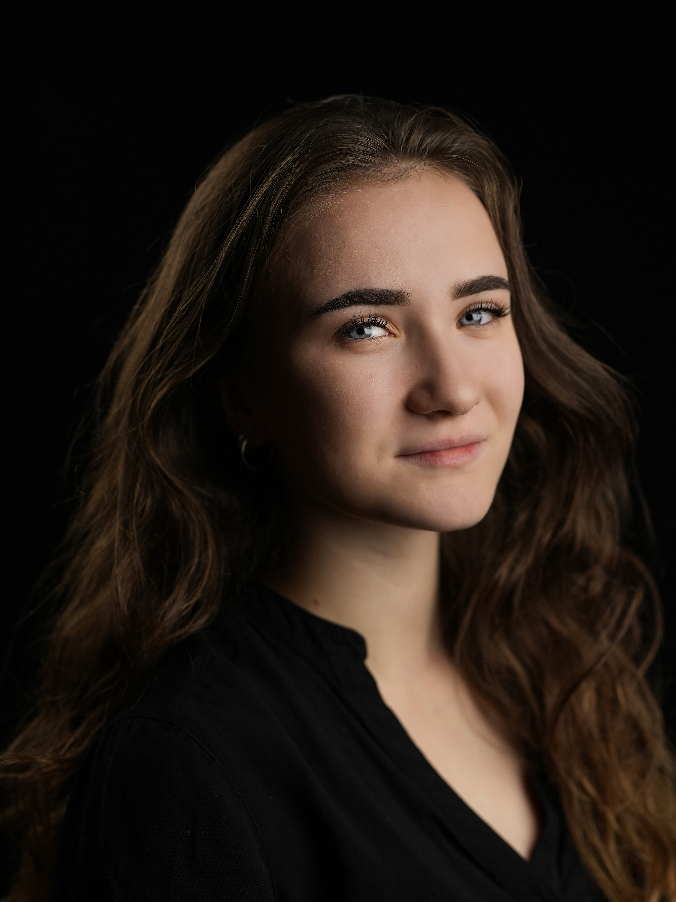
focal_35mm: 60
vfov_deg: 32.1
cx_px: 363
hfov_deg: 24.4
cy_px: 543
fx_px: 1562
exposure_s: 1/320
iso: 250
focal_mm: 50
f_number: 2
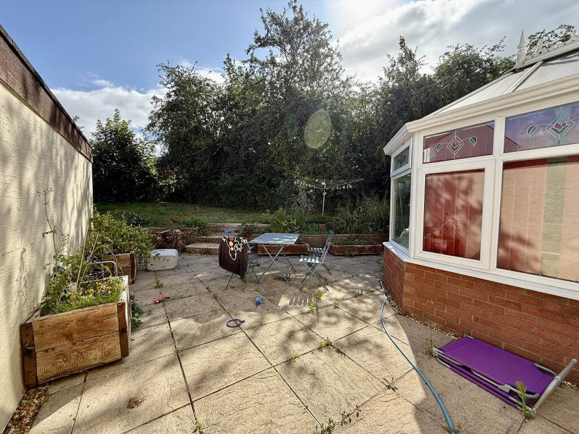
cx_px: 290
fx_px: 234
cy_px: 217
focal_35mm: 14
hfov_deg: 102.1
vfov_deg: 85.7
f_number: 2.2
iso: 50
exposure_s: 1/461
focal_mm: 2.22
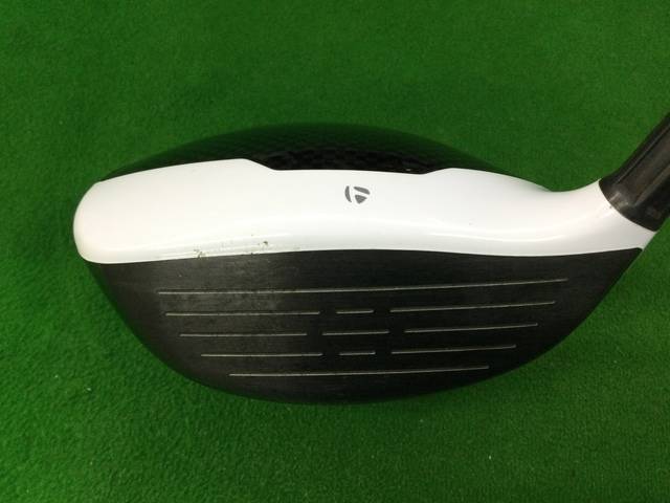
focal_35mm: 31
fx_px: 600
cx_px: 335
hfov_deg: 58.4
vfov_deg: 45.4
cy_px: 252
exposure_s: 1/30
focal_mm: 3.3
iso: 50
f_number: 2.4
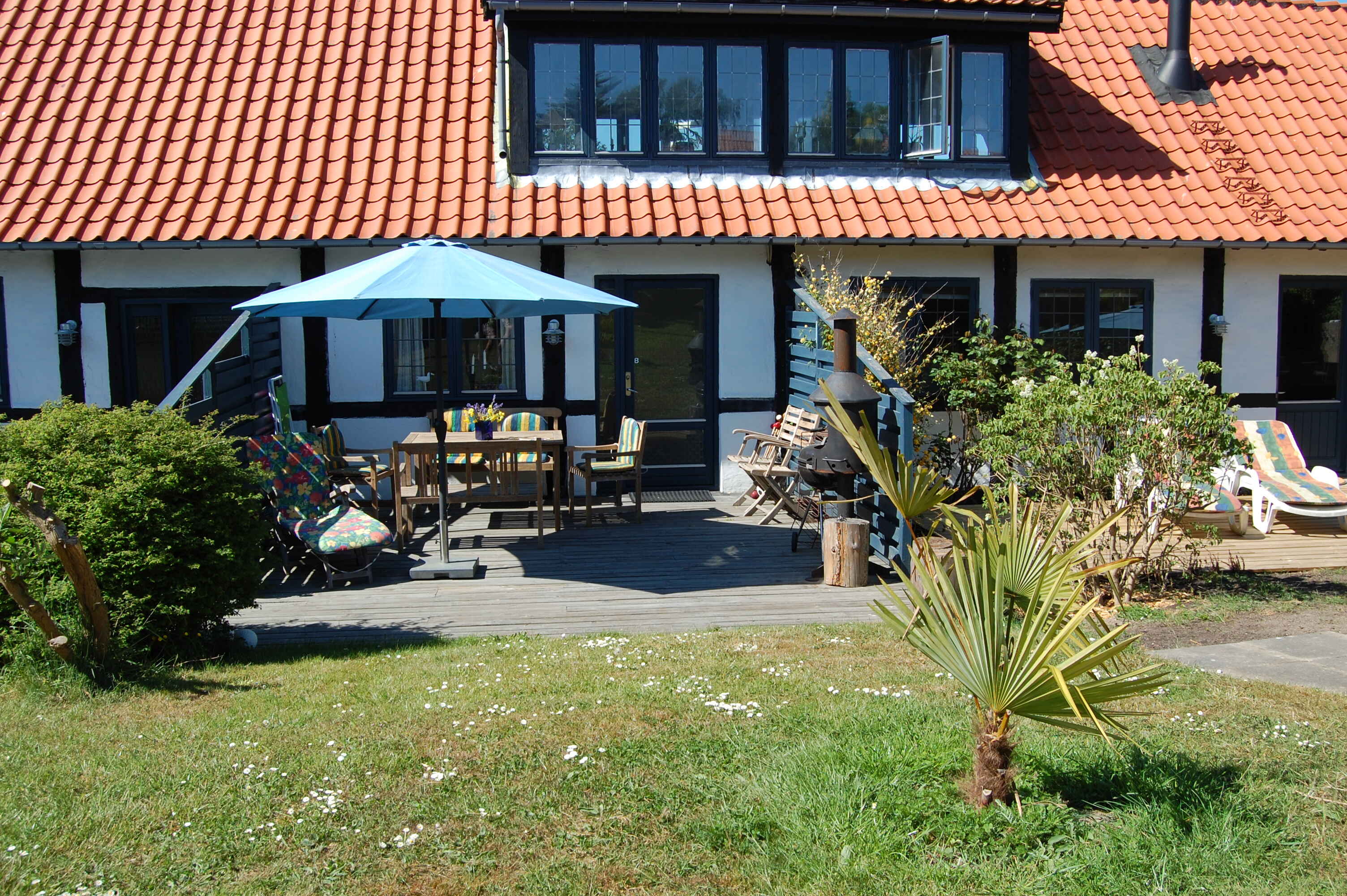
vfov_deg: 39.9
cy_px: 448
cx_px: 674
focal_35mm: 33
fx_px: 1234
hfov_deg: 57.3
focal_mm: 22
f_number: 8
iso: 200
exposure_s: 1/250
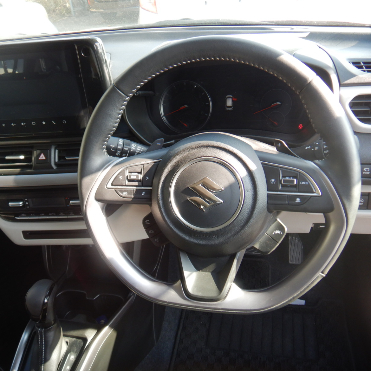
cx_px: 186
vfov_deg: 55.6
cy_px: 183
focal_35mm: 29
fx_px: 352
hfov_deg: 55.6
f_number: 2.8
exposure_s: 1/100
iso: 125
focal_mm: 4.3
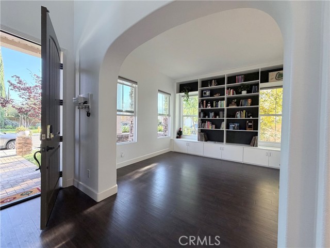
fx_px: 133
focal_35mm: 14
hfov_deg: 102.1
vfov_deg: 85.7
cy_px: 124
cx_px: 165
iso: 200
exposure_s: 1/120
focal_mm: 2.22
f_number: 2.2
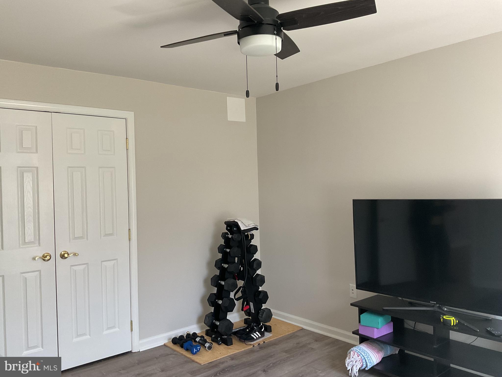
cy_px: 188
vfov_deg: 48.2
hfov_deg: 61.7
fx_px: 421
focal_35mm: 29
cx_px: 251
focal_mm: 3
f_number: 1.8
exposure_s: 1/60
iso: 80
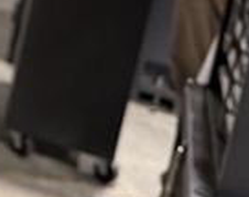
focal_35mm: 177
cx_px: -494
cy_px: -321
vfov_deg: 7.9
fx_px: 1301
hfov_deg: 8.9
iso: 160
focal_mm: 6.76
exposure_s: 1/60
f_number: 1.78
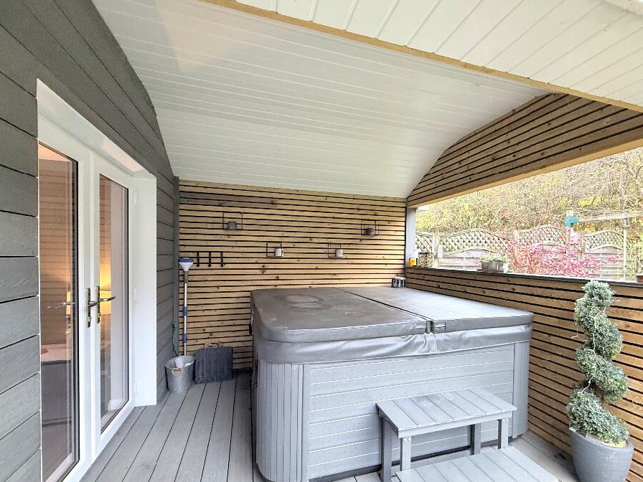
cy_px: 263
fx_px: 297
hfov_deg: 94.4
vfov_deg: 77.9
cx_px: 337
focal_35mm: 16
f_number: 2.2
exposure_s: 1/50
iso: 400
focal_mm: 2.22
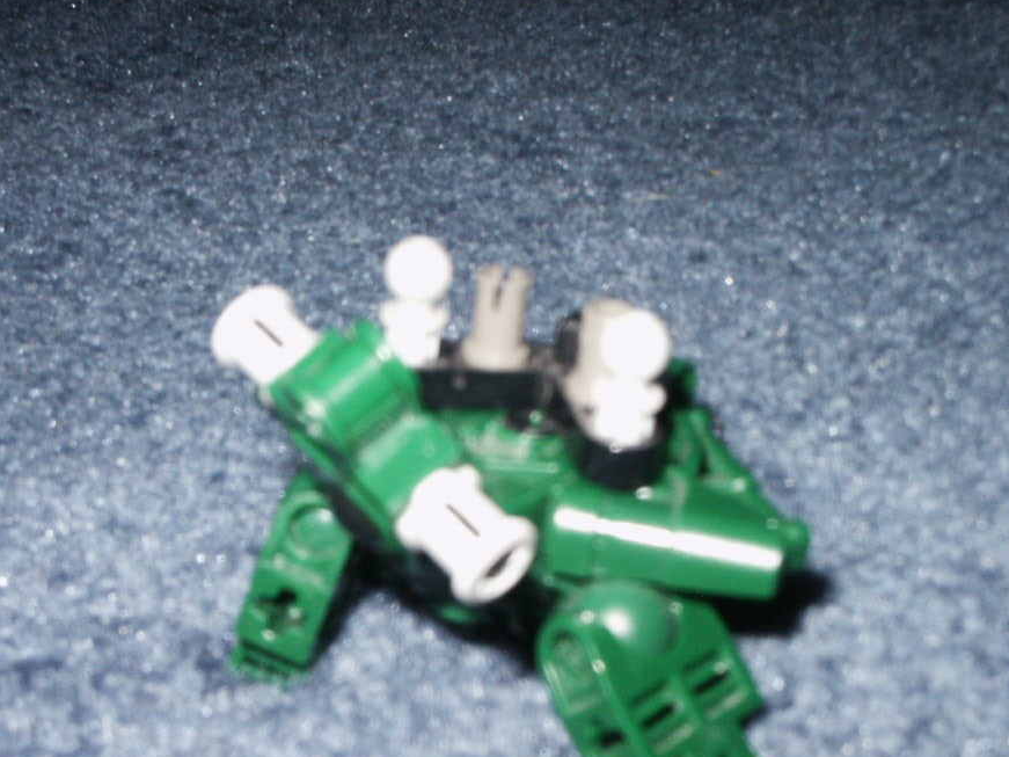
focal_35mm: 72
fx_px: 2098
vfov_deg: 20.4
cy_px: 495
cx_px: 462
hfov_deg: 27.0
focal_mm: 10.25
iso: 200
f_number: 8
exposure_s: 1/45
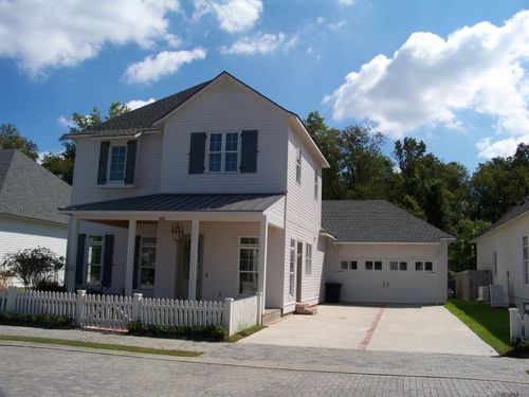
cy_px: 198
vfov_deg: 42.9
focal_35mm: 33
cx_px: 264
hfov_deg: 55.4
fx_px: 504
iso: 64
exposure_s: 1/500
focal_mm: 5.85
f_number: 5.6
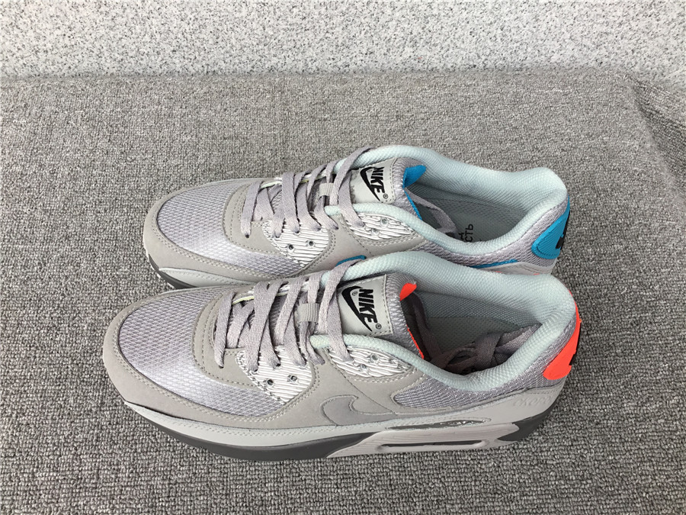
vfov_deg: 45.4
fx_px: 614
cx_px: 343
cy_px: 258
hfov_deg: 58.4
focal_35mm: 31
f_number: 2.4
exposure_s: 1/100
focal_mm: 3.3
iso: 25
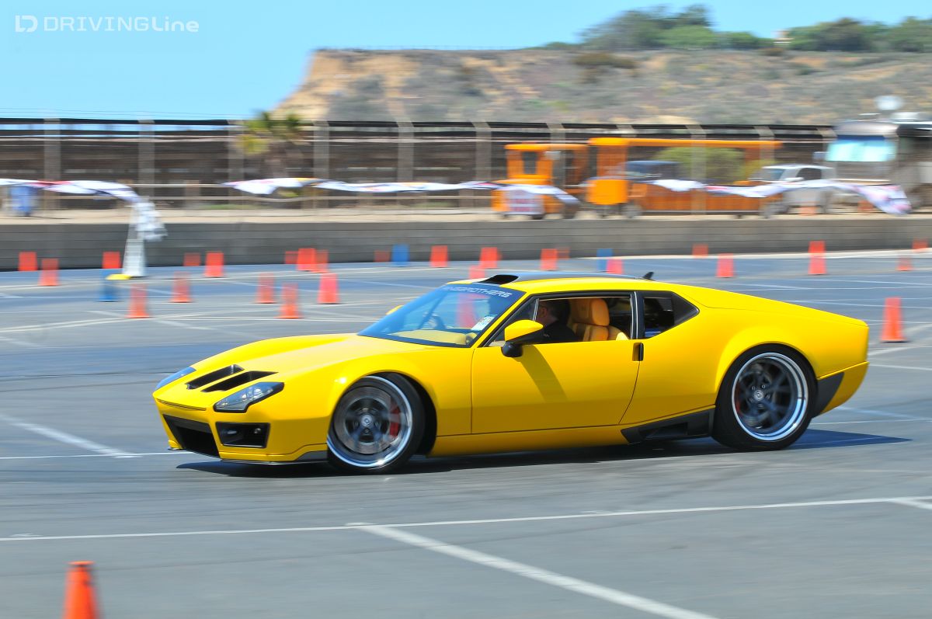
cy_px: 310
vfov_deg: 9.6
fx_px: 3685
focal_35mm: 142
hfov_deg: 14.4
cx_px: 466
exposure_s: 1/80
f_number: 14
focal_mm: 95
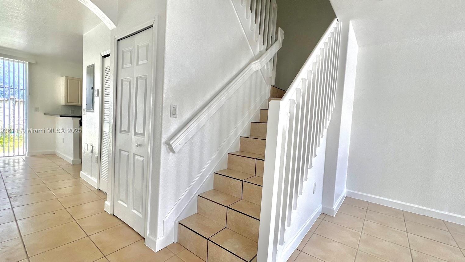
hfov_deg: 103.0
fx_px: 185
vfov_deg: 70.5
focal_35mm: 15
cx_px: 229
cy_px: 131
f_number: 1.8
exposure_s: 1/99
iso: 50
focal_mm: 1.57
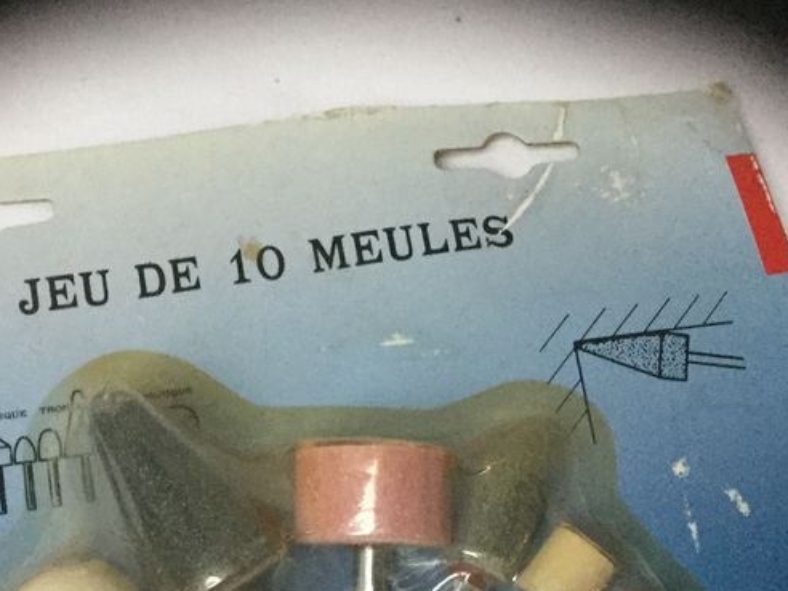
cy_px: 570
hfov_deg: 30.7
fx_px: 1434
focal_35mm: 63
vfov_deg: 22.5
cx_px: 338
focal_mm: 3.3
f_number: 2.4
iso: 200
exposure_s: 1/25
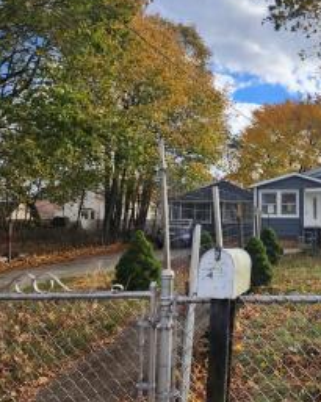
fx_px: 416
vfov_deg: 51.6
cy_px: 189
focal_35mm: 35
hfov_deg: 39.8
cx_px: 274
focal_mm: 6.4
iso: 12
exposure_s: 1/631
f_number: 1.8
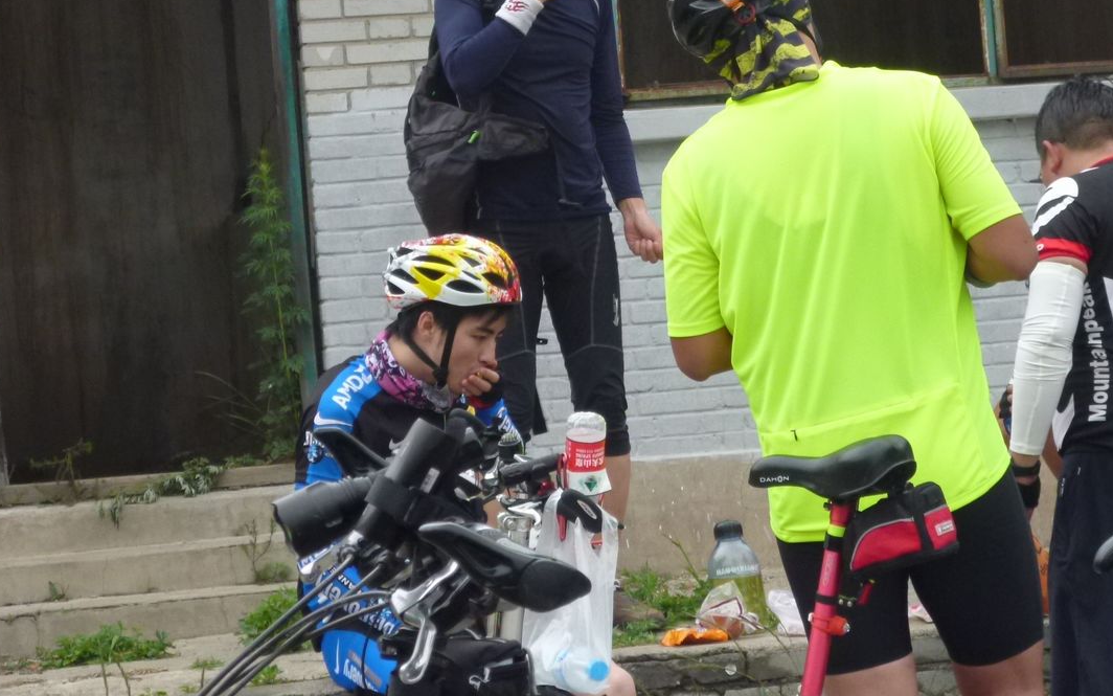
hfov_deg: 16.7
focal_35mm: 125
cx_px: 655
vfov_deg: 10.5
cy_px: 361
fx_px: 3792
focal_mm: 17.5
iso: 400
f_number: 6.2
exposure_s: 1/80
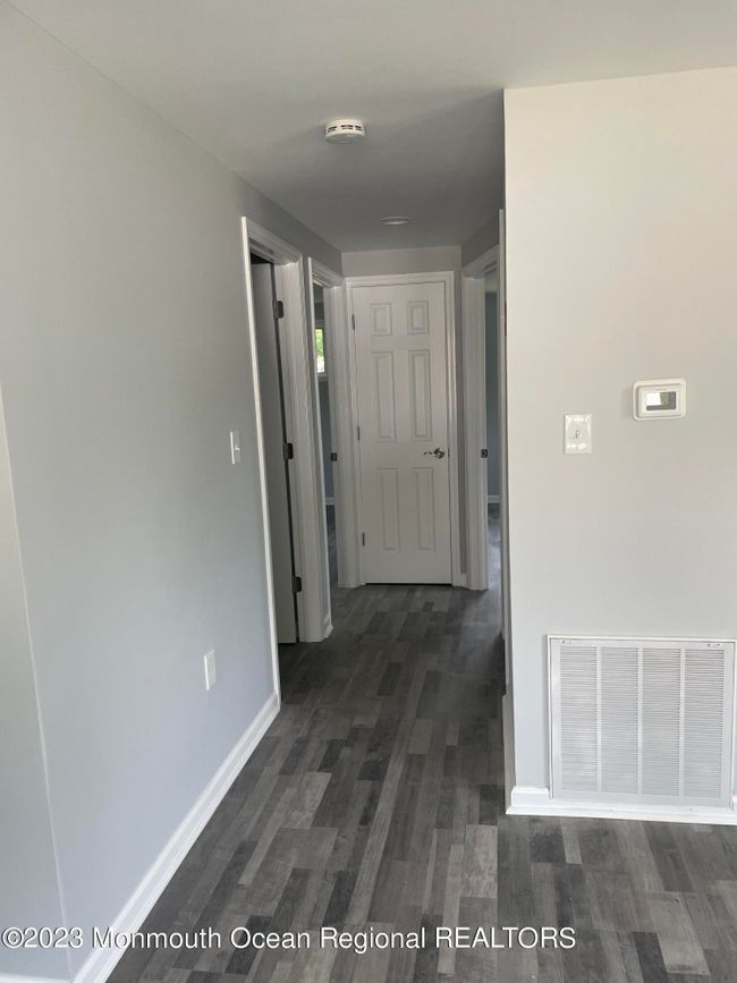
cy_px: 492
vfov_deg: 67.3
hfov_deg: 53.1
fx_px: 738
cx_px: 368
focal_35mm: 26
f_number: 1.6
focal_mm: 4.2
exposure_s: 1/121
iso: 80
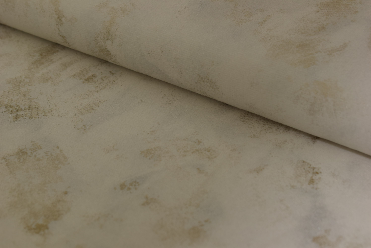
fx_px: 851
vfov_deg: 16.6
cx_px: 186
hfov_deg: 24.6
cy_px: 124
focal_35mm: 82
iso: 400
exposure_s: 1/200
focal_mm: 55
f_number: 11
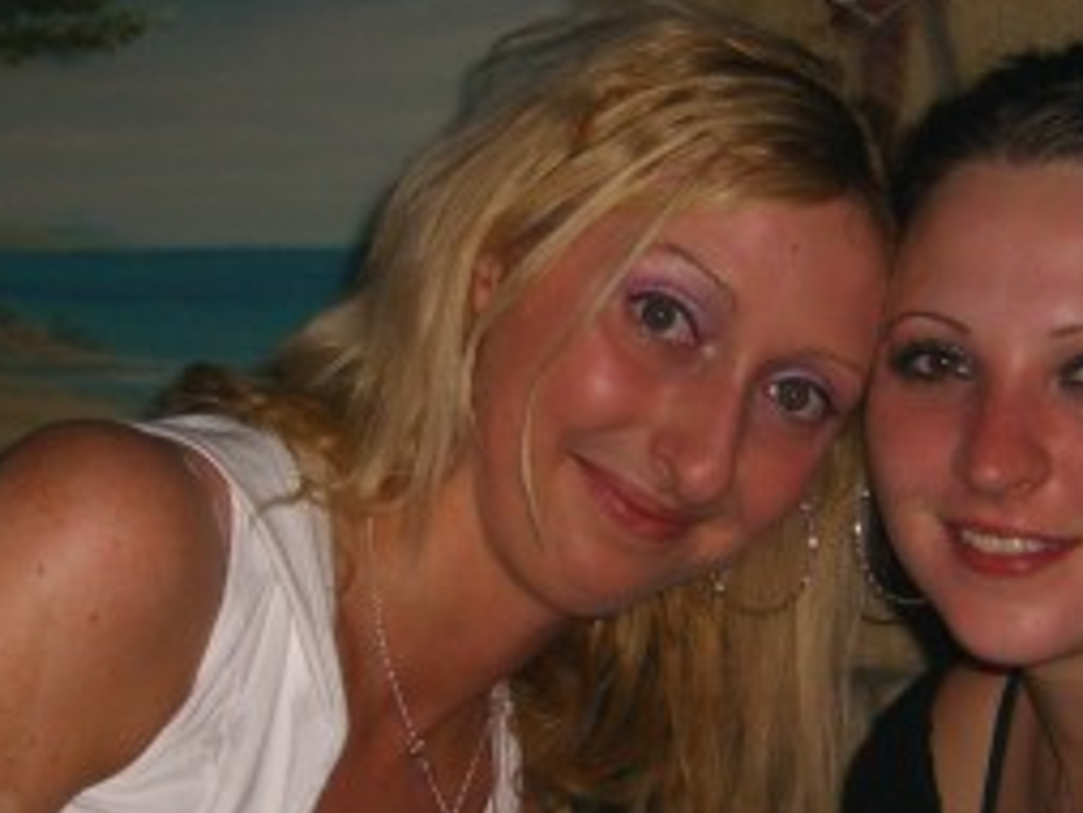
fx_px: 2817
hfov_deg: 21.7
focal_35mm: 90
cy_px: 590
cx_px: 646
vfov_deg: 16.4
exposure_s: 1/60
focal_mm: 7.9
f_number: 2.8
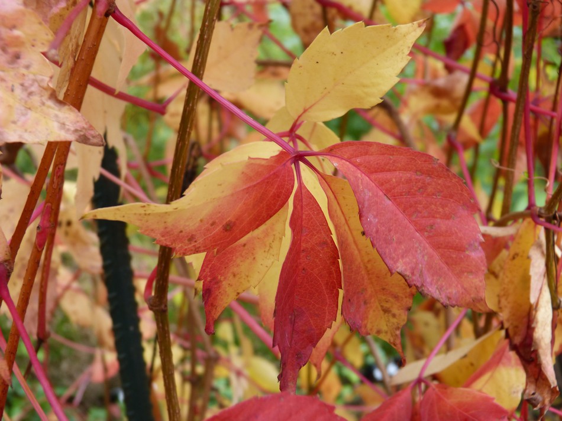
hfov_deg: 42.1
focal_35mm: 45
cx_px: 281
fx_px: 731
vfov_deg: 32.2
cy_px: 210
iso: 100
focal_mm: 8.1
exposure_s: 1/80
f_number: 3.2
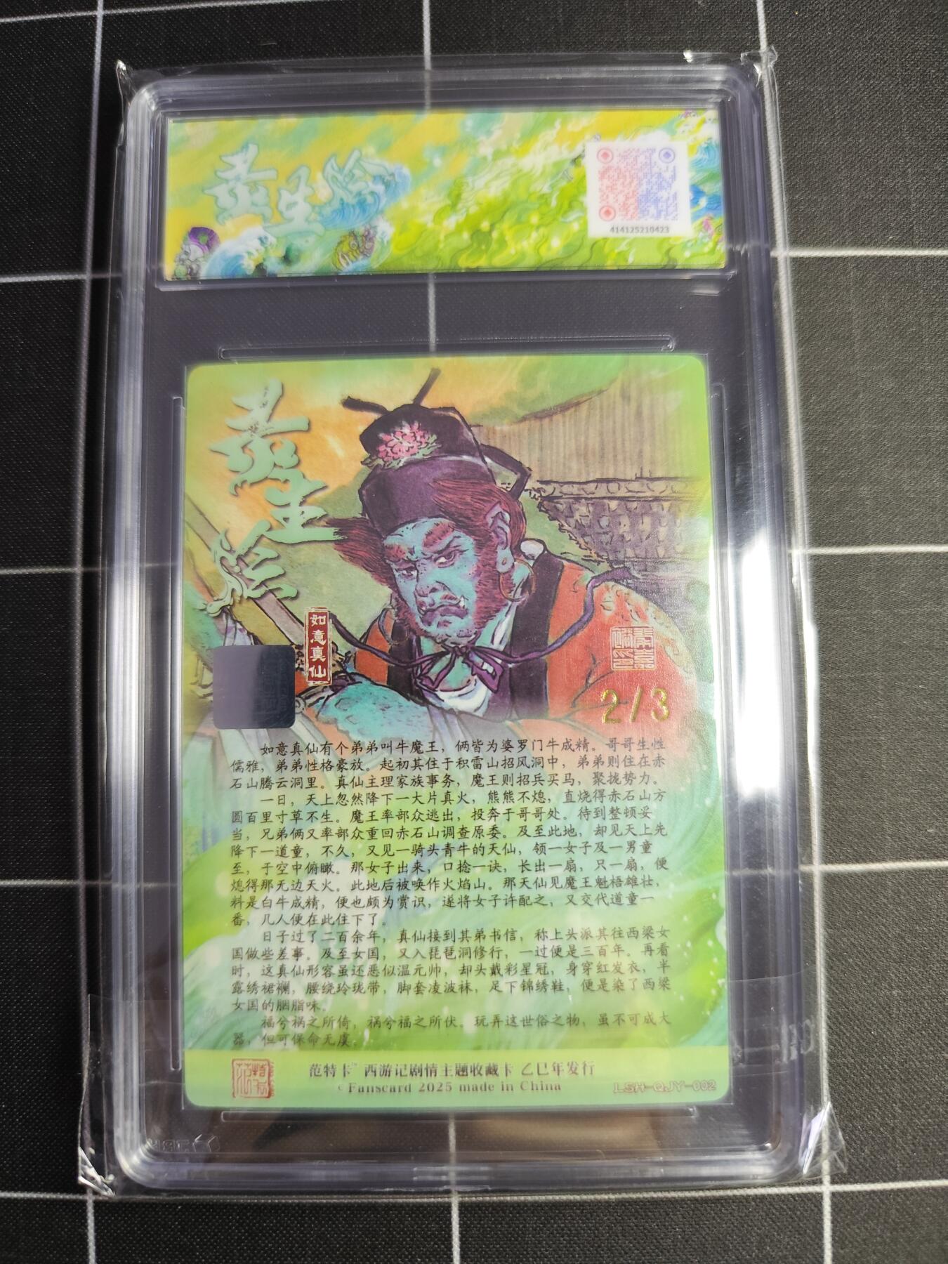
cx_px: 474
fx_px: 840
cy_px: 632
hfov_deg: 58.9
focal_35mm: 23
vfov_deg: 73.9
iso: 500
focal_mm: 6.14
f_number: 1.65
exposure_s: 1/50
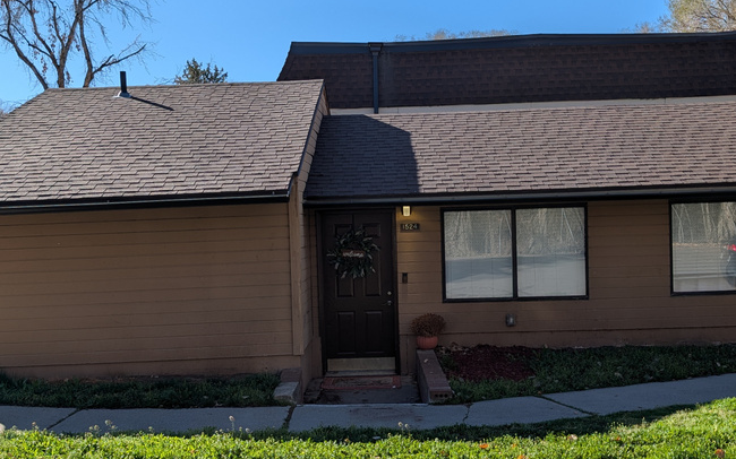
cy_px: 251
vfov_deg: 32.0
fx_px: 802
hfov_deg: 49.2
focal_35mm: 40
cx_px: 405
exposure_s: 1/831
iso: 17
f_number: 1.68
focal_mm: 6.9
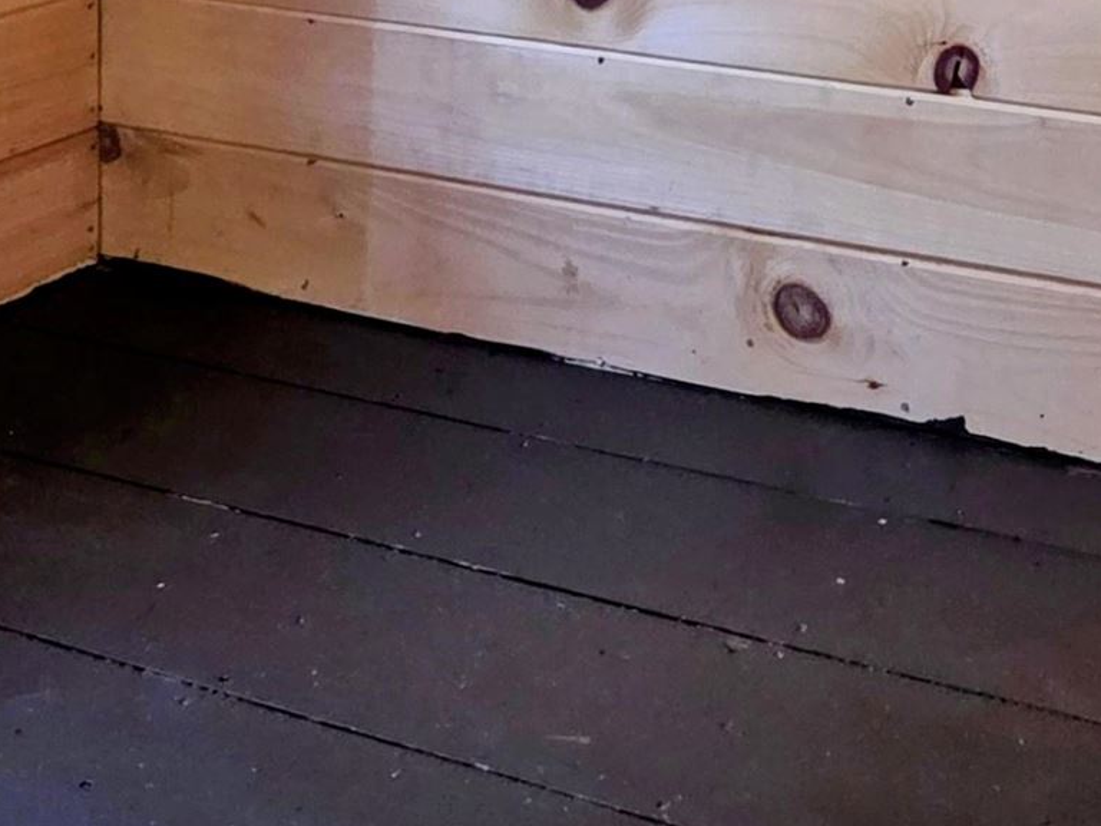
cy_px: -356
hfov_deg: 35.7
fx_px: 1654
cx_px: 864
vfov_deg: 23.4
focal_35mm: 52
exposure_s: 1/60
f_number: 1.9
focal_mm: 2.2
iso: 250
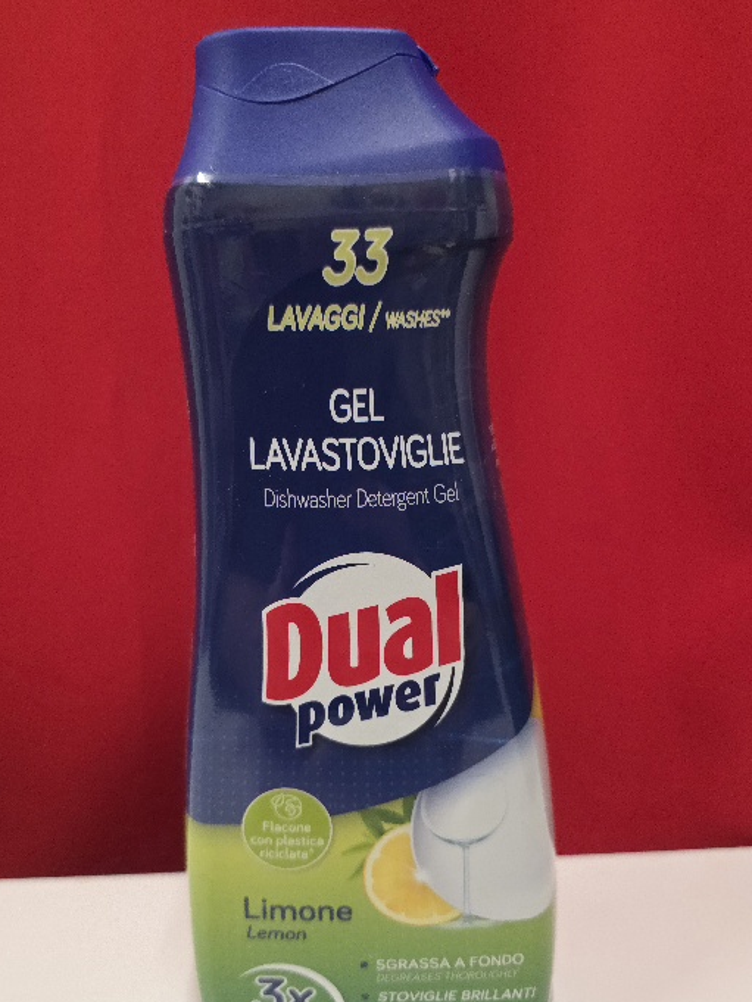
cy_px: 565
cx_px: 358
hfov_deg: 51.3
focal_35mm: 27
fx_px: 782
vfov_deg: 65.1
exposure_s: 1/101
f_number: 1.7
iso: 800
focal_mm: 6.3
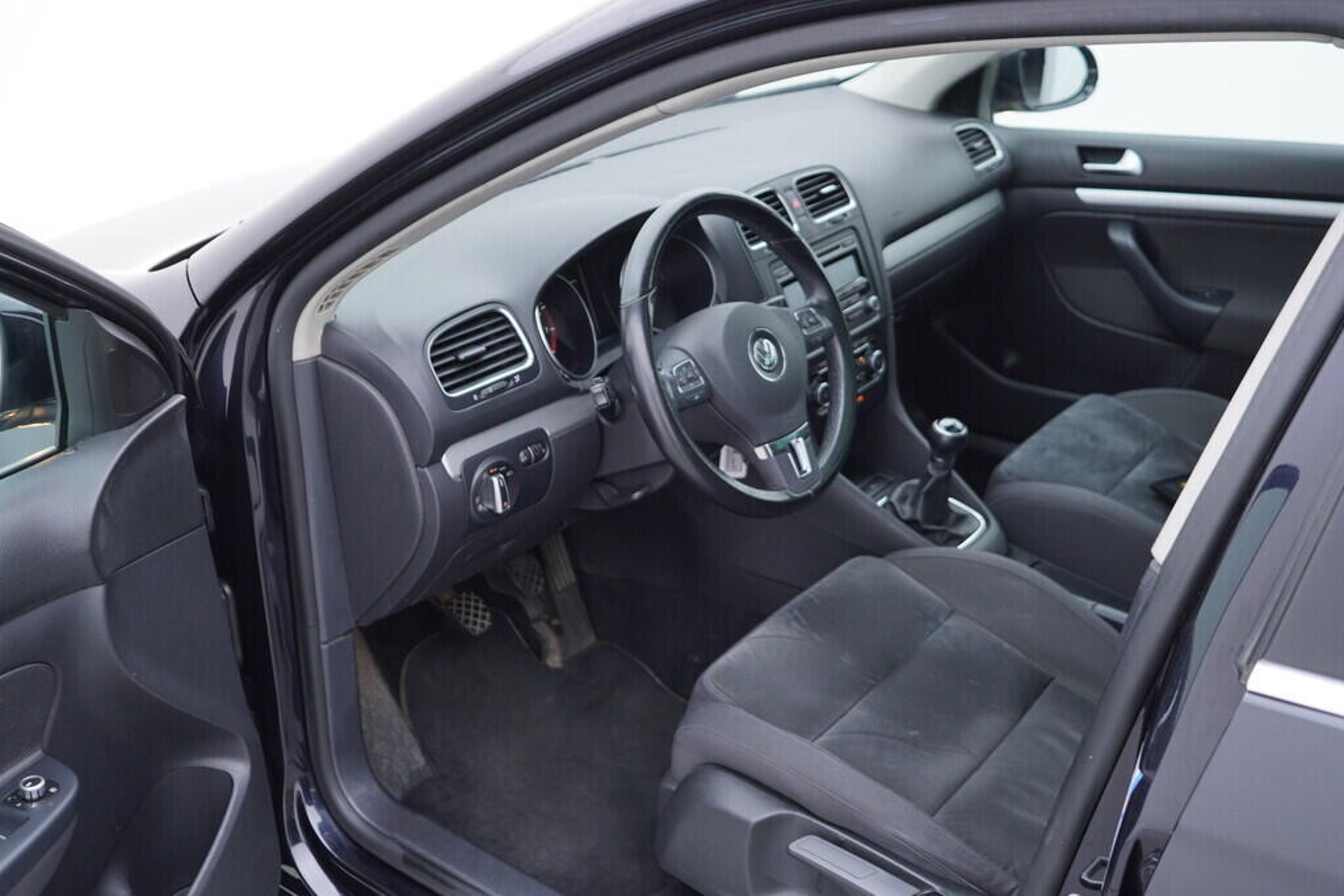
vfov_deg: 36.9
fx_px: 1344
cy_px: 448
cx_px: 672
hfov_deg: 53.1
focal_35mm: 36
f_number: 2.8
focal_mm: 24
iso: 125
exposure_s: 1/40
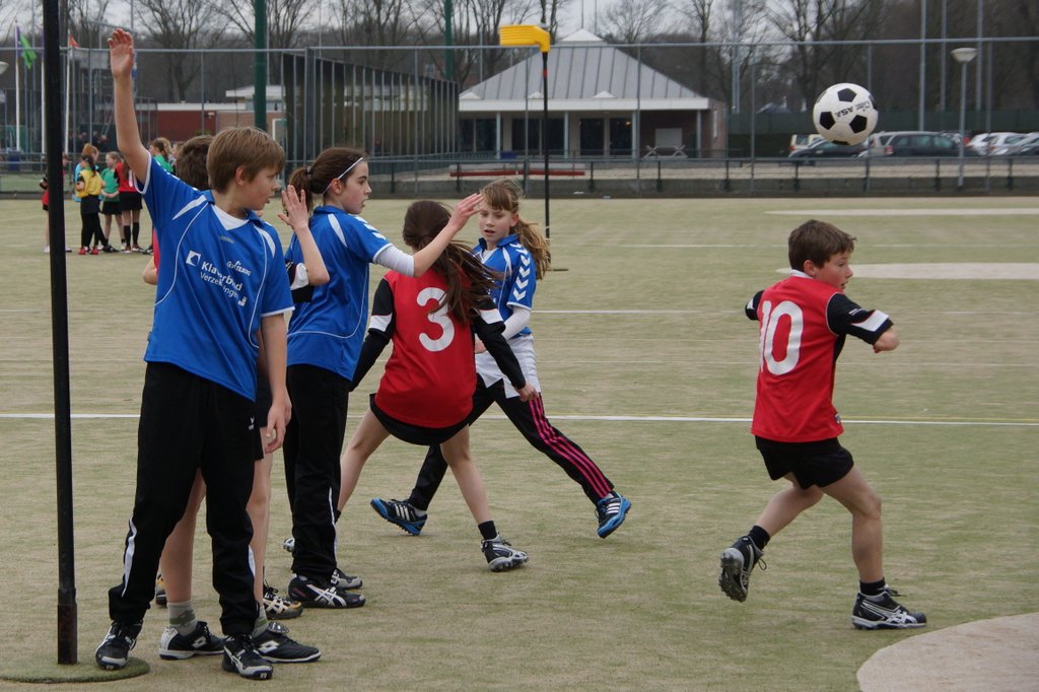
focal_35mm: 90
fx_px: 2597
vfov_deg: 15.2
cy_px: 346
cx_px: 520
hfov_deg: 22.6
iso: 400
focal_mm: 60
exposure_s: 1/1000
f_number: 6.3
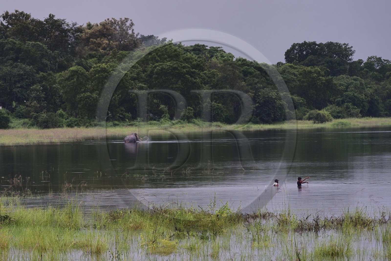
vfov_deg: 6.9
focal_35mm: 200
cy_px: 130
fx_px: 2172
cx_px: 196
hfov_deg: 10.3
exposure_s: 1/200
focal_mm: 200
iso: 400
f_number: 9
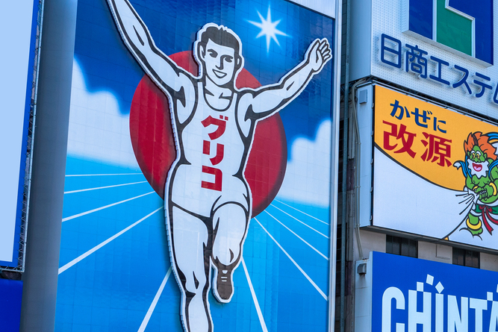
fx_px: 955
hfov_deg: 26.1
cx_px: 595
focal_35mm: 69
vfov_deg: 19.6
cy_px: 257
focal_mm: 23
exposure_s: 1/100
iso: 100
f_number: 7.1
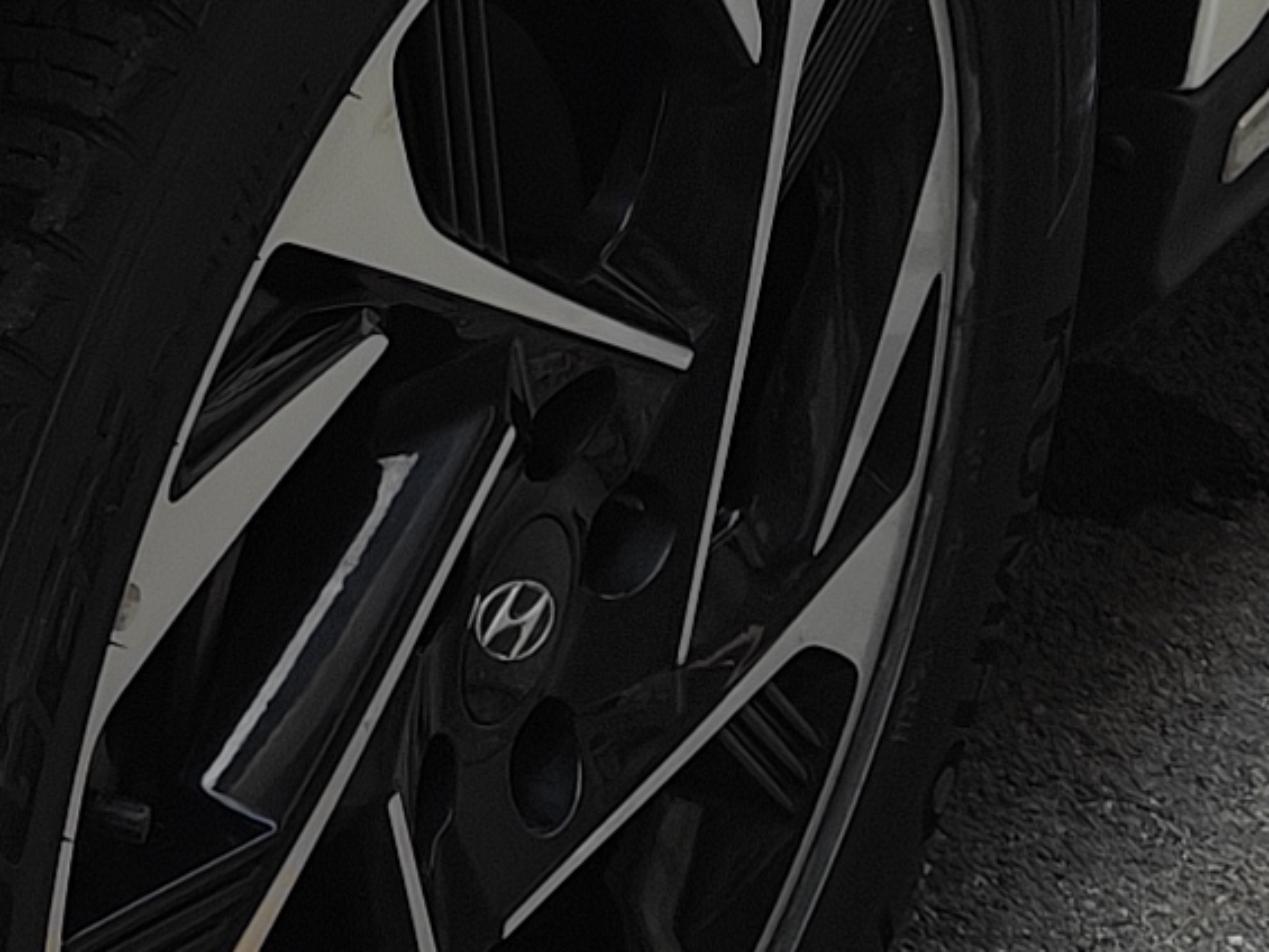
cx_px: -802
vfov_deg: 8.2
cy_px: -849
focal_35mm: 174
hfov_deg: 10.8
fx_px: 6380
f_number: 1.8
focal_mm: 5.59
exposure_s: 1/885
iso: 50
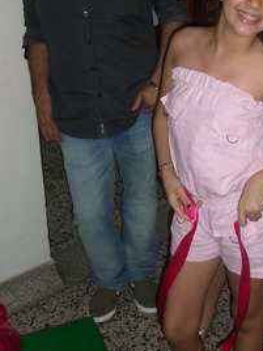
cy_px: 97
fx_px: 598
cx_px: 234
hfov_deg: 24.2
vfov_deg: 32.2
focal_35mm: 59
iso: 100
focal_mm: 5.5
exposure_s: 1/30
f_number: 2.8
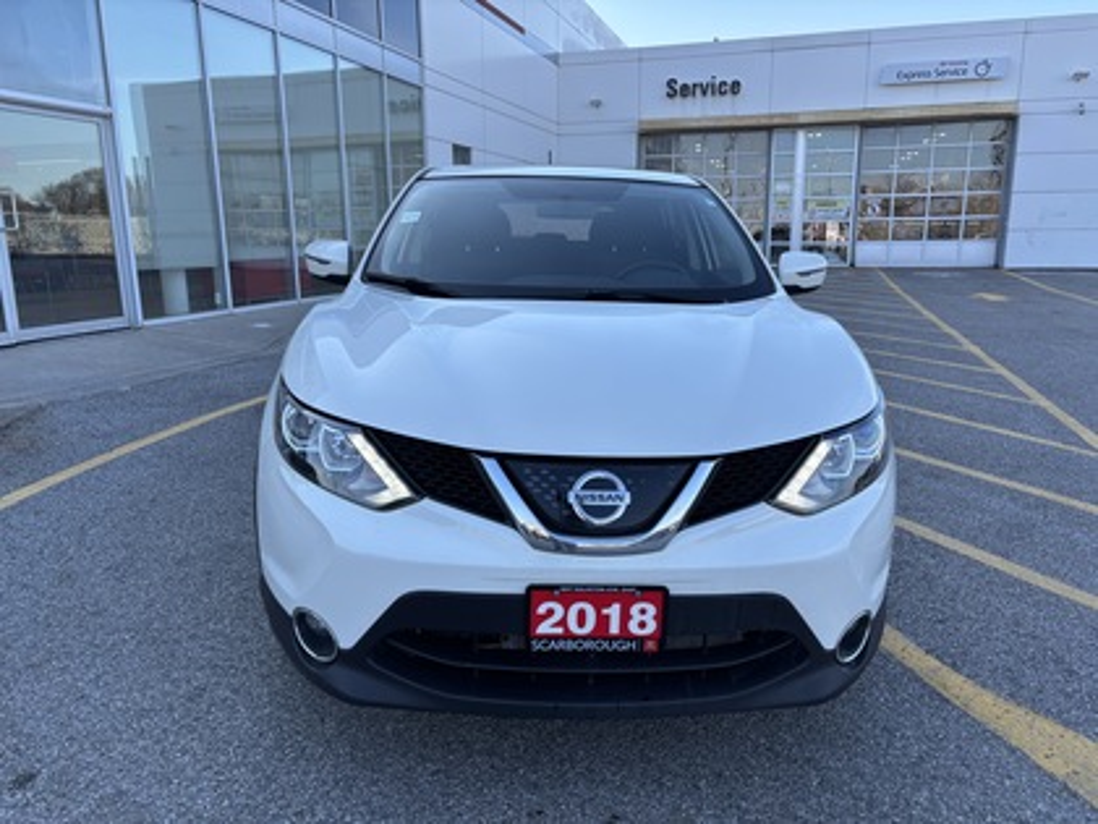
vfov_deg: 53.1
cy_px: 412
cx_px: 549
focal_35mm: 26
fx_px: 825
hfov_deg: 67.3
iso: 50
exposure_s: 1/1027
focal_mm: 5.96
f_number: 1.6
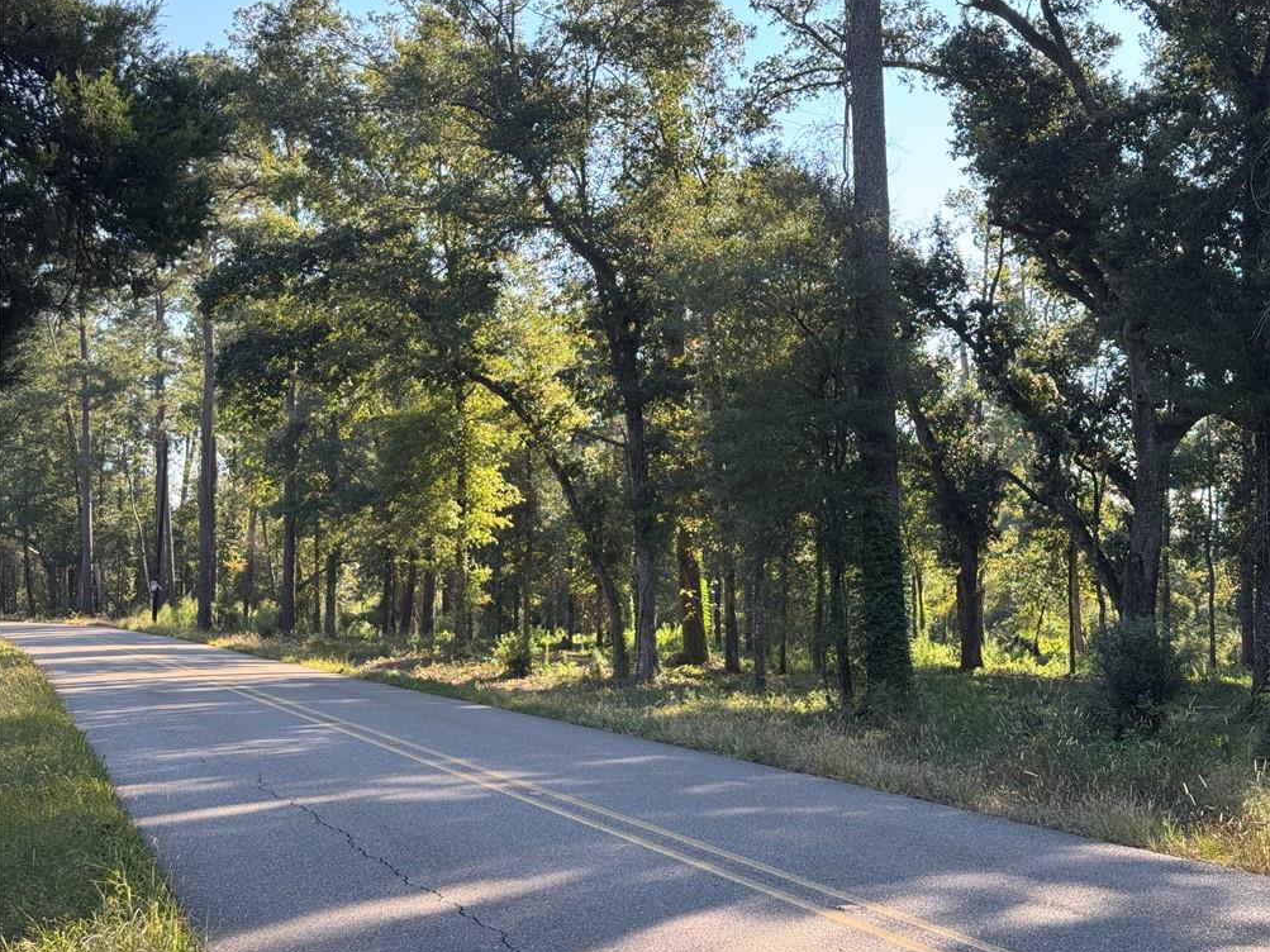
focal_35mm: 49
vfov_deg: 29.7
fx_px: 1798
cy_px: 471
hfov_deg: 38.9
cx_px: 643
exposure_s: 1/474
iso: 64
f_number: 1.78
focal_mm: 6.76
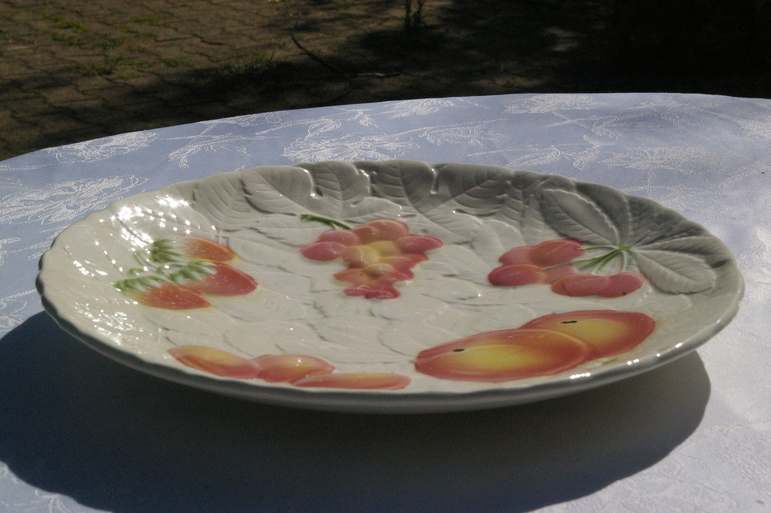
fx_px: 835
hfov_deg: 49.6
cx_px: 386
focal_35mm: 39
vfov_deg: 34.1
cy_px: 256
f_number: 13
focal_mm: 26
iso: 1600
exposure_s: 1/3000
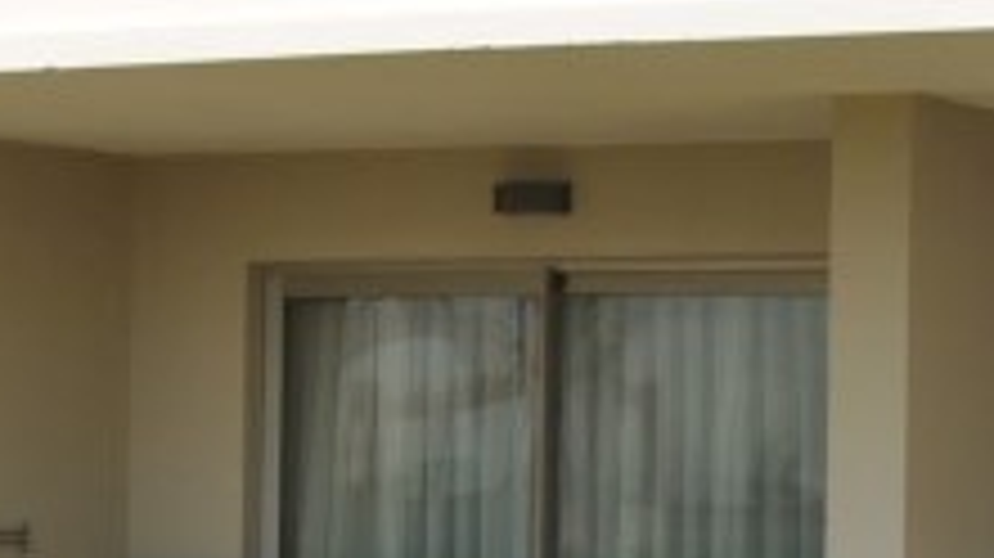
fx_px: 3872
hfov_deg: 14.5
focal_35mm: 147
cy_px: 788
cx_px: 839
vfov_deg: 8.1
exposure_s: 1/250
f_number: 8
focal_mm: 18
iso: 100
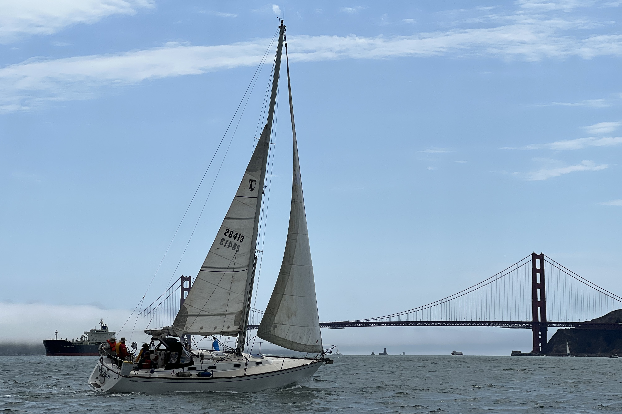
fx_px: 1399
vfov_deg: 16.9
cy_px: 200
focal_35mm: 81
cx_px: 314
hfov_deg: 25.1
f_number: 2.8
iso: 25
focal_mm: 9
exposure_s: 1/2801
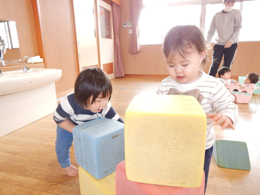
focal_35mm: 24
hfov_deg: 71.6
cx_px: 130
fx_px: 180
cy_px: 98
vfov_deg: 56.8
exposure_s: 1/30
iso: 160
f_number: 2.8
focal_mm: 4.3
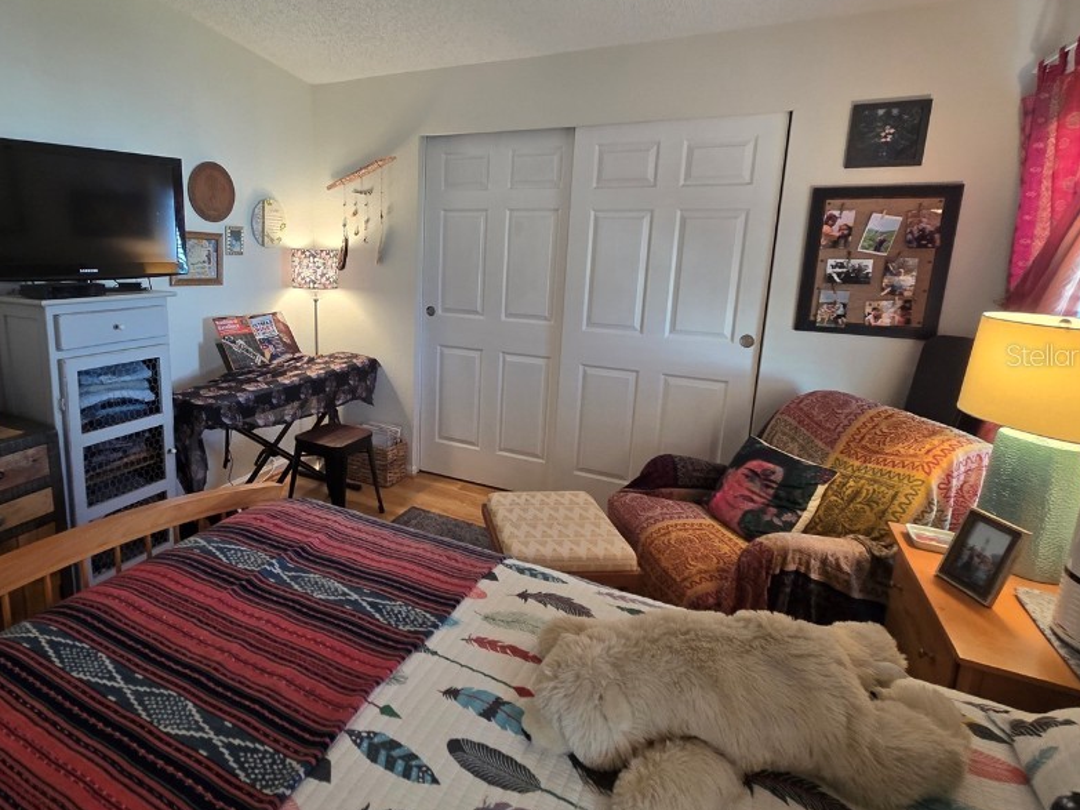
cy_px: 355
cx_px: 430
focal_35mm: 17
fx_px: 530
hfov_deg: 89.8
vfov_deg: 74.4
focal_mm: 2.2
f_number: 2.2
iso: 160
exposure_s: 1/60
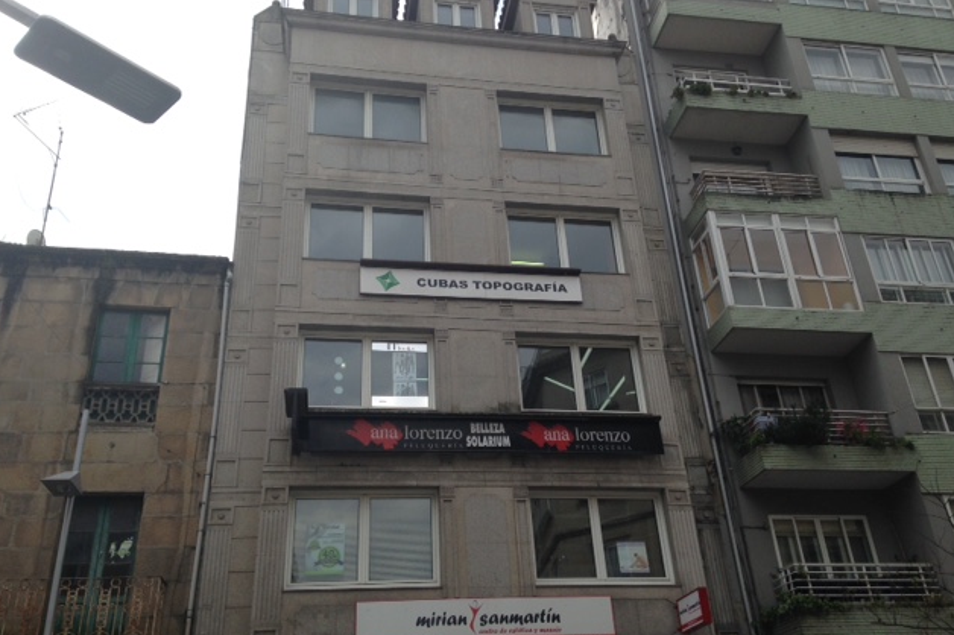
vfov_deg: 37.8
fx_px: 927
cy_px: 328
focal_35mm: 35
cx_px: 482
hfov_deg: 54.5
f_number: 2.4
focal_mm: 4.12
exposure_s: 1/1043
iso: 50
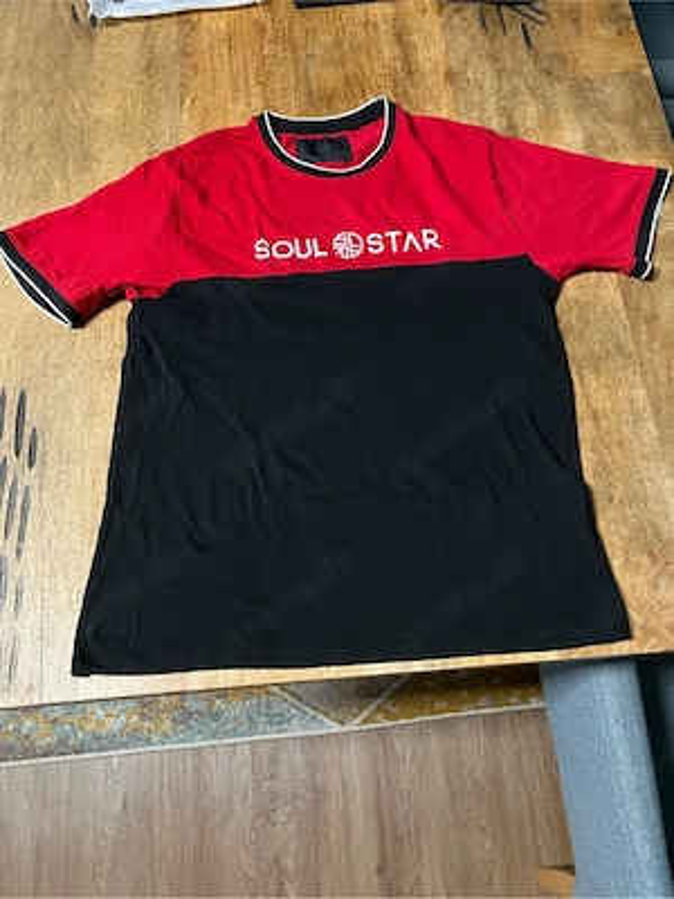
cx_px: 337
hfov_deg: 53.1
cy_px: 450
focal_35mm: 26
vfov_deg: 67.3
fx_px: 675
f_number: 1.5
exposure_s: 1/40
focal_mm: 5.7
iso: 500
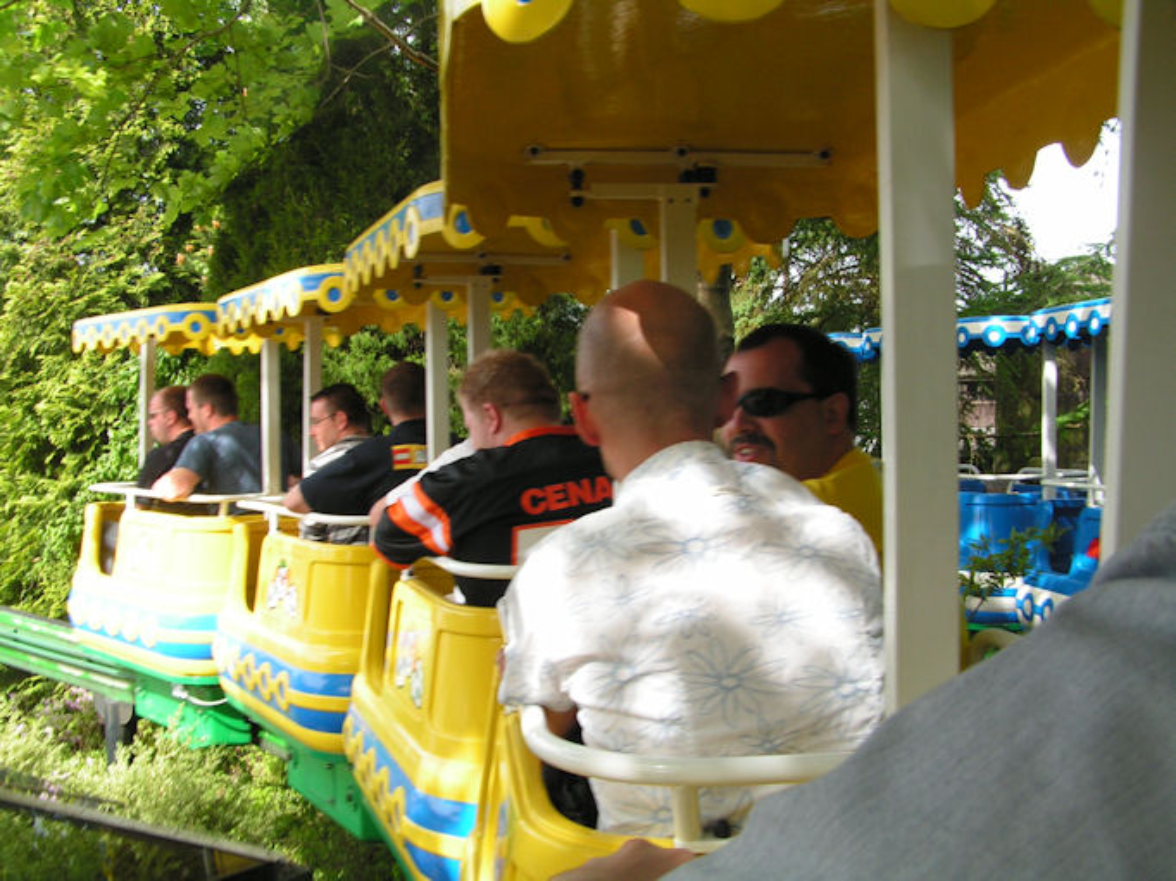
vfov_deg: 37.7
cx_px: 588
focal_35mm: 38
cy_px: 440
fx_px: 1291
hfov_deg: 49.0
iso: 50
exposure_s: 1/60
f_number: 5
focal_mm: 6.3
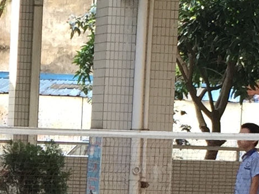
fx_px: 1520
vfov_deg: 7.3
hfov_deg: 9.6
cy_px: 251
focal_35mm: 203
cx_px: -87
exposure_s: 1/120
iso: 40
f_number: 2.2
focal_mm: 4.15
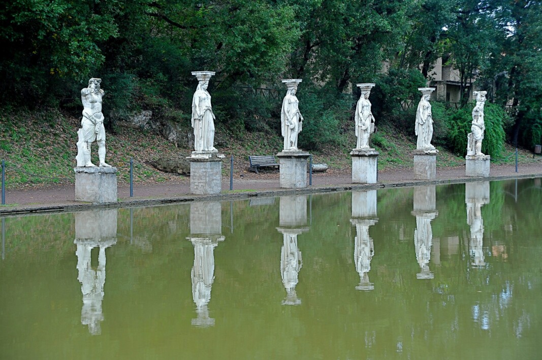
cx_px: 271
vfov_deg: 16.1
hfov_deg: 23.9
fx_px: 1279
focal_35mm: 85
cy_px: 180
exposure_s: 1/160
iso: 400
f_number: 6.3
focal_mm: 85
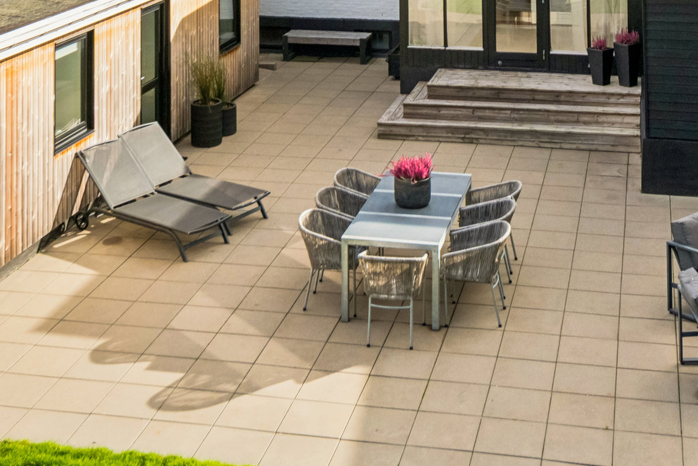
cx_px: 381
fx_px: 1221
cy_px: -132
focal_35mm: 63
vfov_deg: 19.9
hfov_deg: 31.9
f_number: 11
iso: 800
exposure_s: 1/250
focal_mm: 24
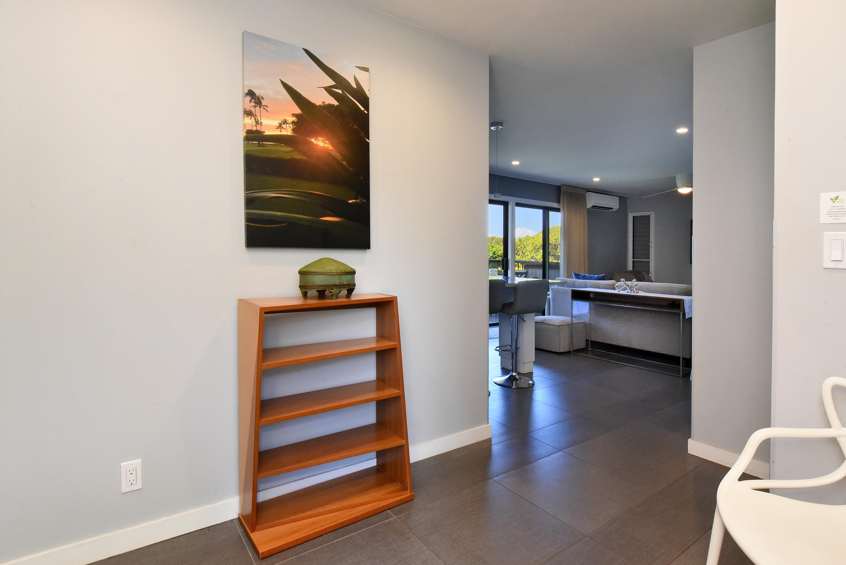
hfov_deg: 86.8
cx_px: 453
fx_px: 447
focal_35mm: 19
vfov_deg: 64.5
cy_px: 268
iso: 4500
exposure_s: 1/60
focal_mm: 16
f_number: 16
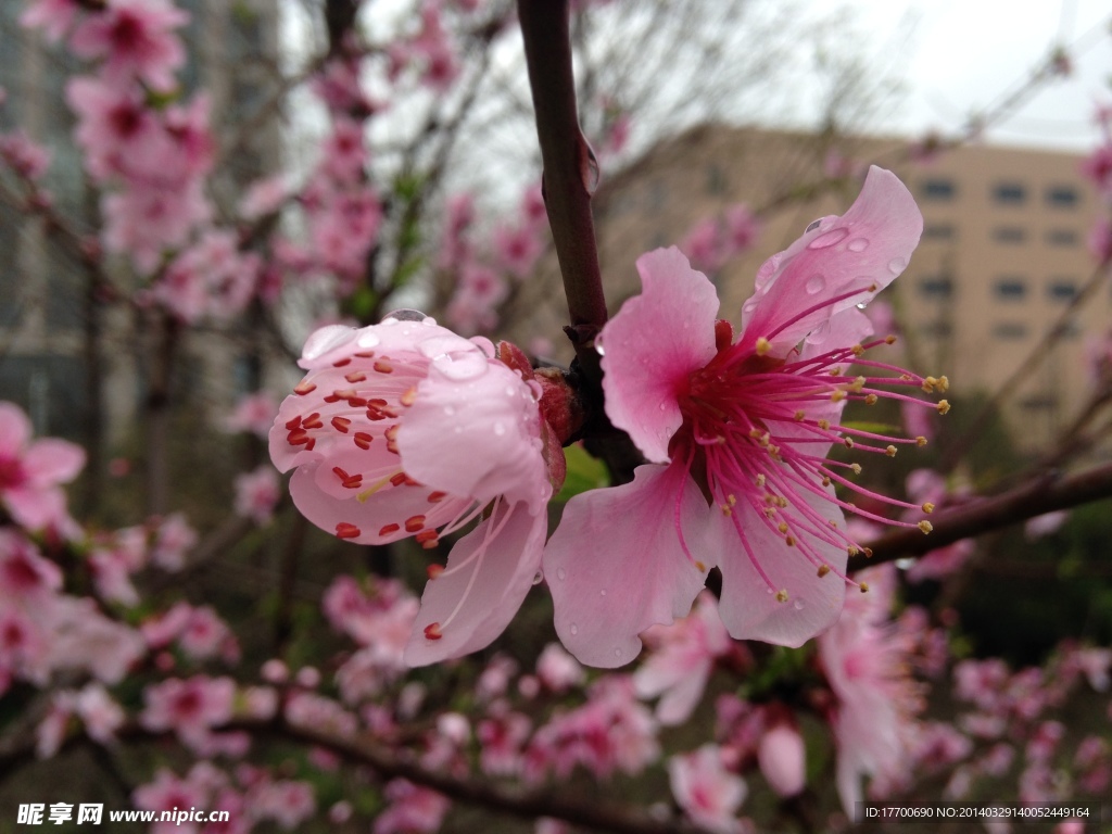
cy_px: 417
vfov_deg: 42.9
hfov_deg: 55.4
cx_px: 556
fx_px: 1060
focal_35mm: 33
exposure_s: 1/441
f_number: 2.4
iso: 50
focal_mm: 4.12
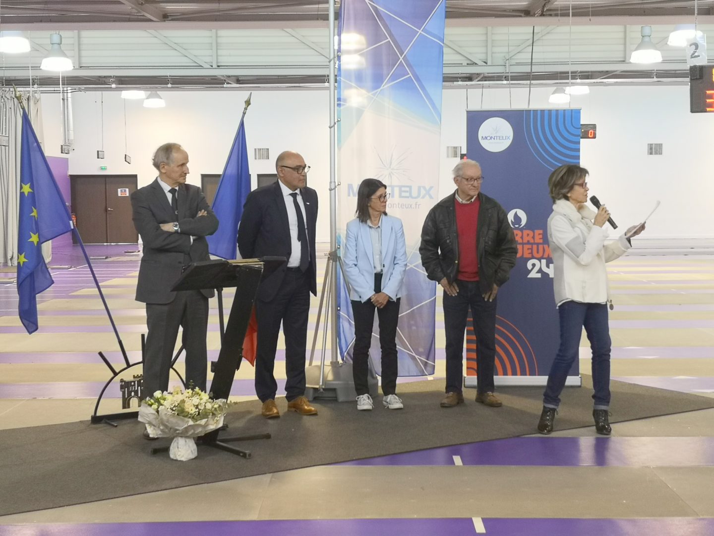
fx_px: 1114
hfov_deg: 35.5
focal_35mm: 54
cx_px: 357
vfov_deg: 27.0
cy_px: 268
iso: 64
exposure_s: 1/50
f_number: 1.8
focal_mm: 3.95
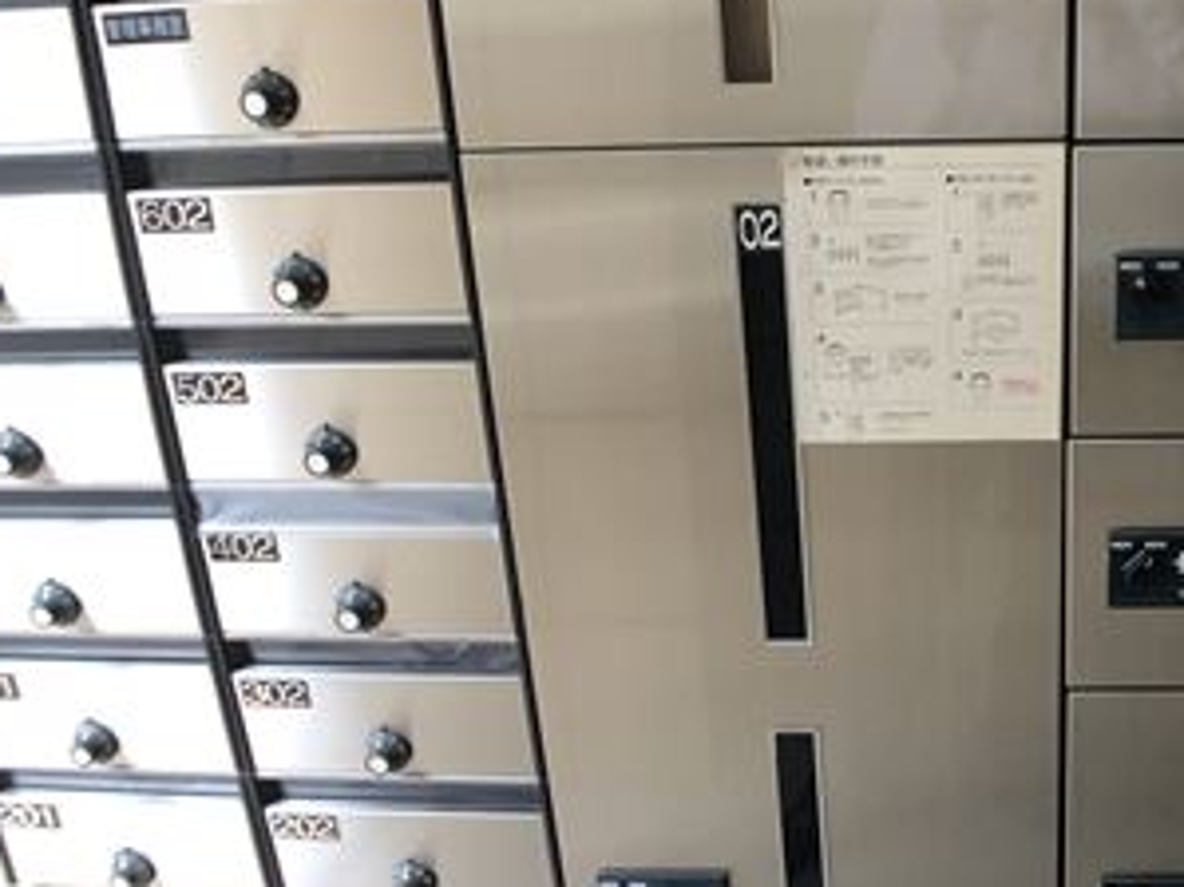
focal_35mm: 60
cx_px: 962
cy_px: 479
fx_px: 2051
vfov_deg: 24.4
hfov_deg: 31.3
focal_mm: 3.99
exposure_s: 1/33
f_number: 1.8
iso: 25
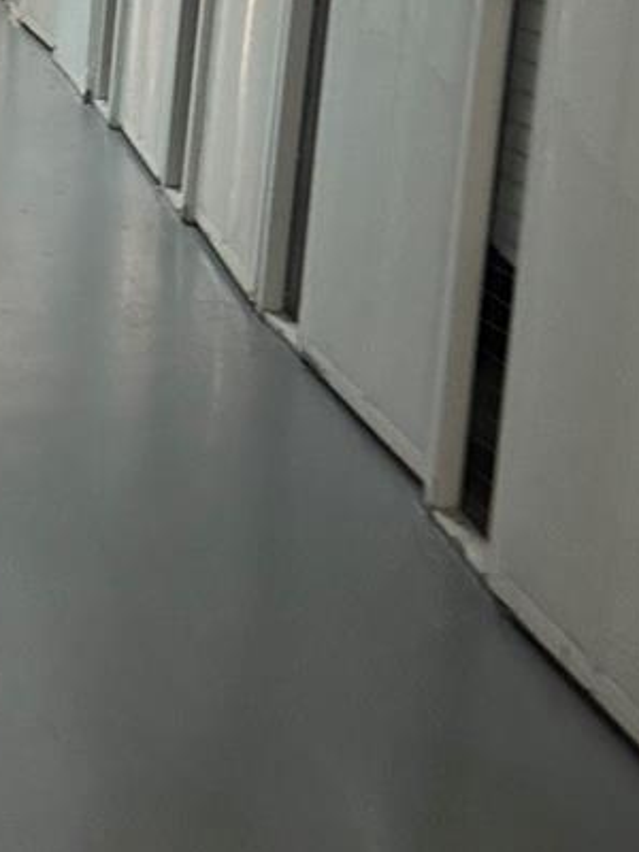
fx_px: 1772
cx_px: 6
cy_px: -40
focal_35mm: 72
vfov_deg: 25.4
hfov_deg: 19.9
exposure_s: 1/60
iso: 250
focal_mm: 6.86
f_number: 1.78
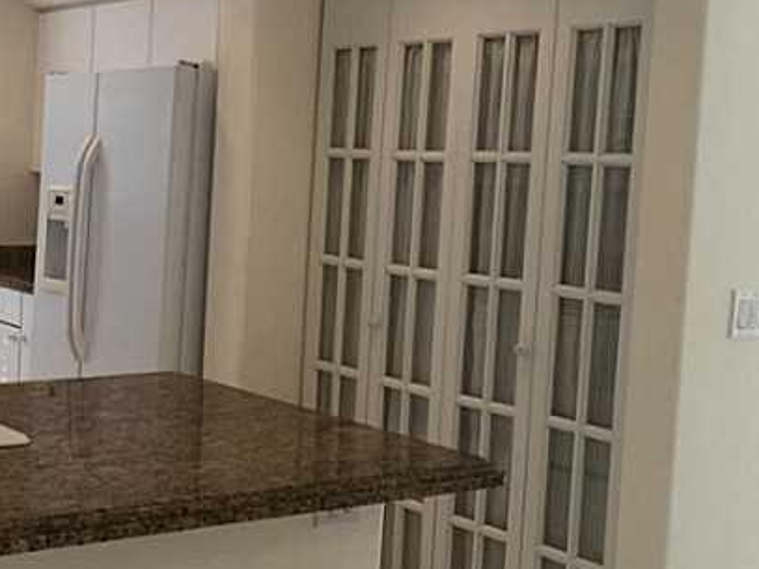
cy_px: 244
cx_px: 54
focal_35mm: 57
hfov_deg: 31.9
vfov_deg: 25.6
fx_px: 1249
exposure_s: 1/40
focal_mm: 4.15
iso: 32
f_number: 2.2
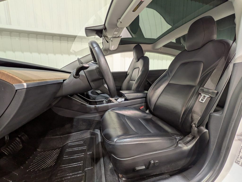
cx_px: 121
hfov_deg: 102.1
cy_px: 91
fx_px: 98
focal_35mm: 14
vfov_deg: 85.7
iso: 74
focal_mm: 1.83
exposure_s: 1/30
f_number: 2.2
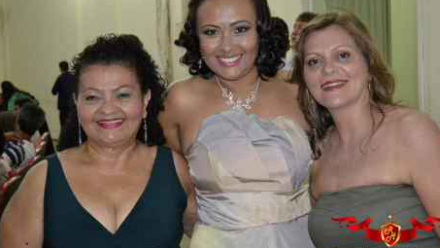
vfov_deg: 20.4
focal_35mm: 59
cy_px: 120
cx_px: 224
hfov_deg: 35.4
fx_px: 688
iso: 3200
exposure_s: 1/60
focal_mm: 34
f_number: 5
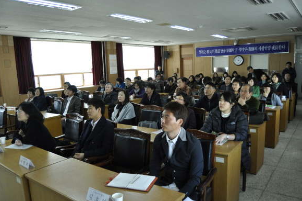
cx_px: 153
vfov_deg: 46.2
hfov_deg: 65.6
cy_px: 103
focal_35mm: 28
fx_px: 234
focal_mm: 18
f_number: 3.5
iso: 1000
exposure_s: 1/200
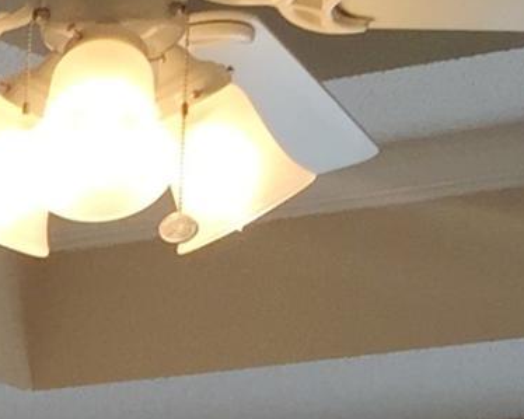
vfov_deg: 6.3
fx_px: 3519
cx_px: -605
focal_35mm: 227
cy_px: 1169
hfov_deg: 8.0
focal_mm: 4.15
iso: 32
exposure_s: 1/129
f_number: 2.2
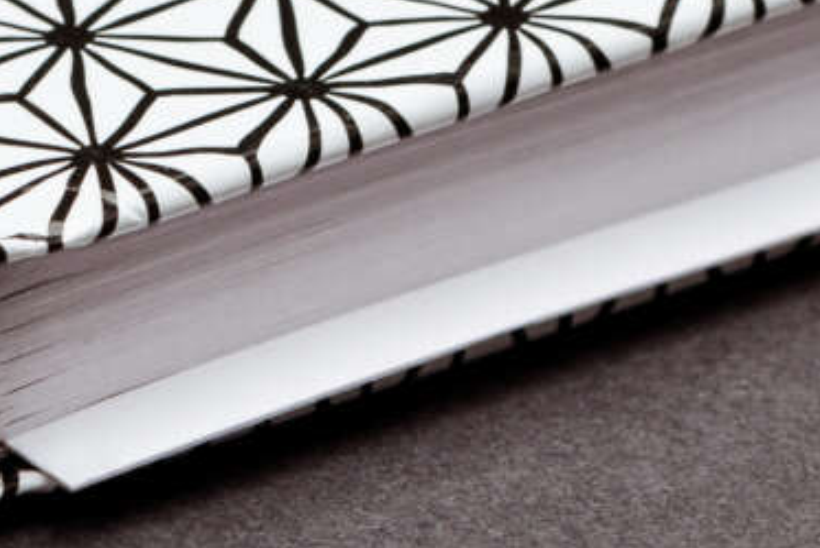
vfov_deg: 1.9
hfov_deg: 2.9
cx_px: 1209
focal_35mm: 720
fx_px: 16405
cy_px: 355
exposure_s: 1/160
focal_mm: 105
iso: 100
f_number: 9
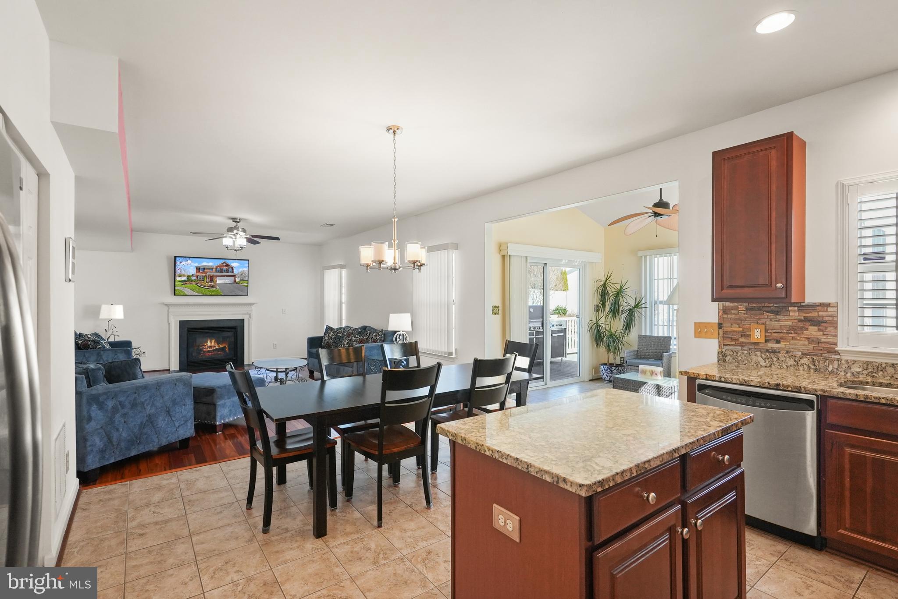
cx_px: 449
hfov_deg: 96.7
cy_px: 300
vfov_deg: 73.8
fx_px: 399
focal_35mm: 16
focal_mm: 16
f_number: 8
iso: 1600
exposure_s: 1/40
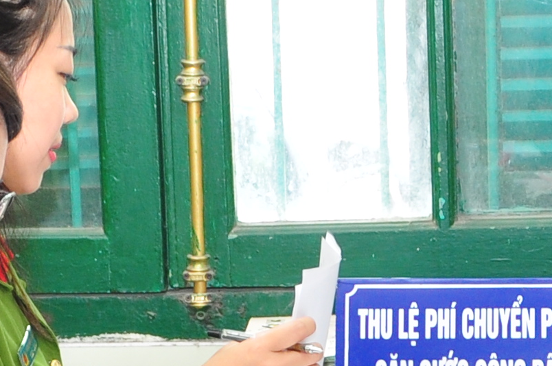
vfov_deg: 7.8
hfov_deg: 11.7
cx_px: 380
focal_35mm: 176
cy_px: 351
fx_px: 2695
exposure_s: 1/50
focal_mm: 22
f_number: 3.8
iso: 320
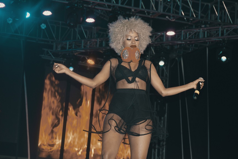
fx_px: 694
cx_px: 119
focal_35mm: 105
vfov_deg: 13.0
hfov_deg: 19.5
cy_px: 80
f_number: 4.2
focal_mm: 70
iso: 800
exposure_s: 1/60
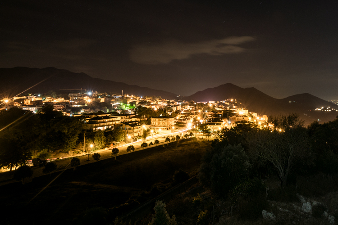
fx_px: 216
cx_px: 228
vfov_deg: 53.8
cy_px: 71
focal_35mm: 23
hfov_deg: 73.5
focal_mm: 10
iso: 100
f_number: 8
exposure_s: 144
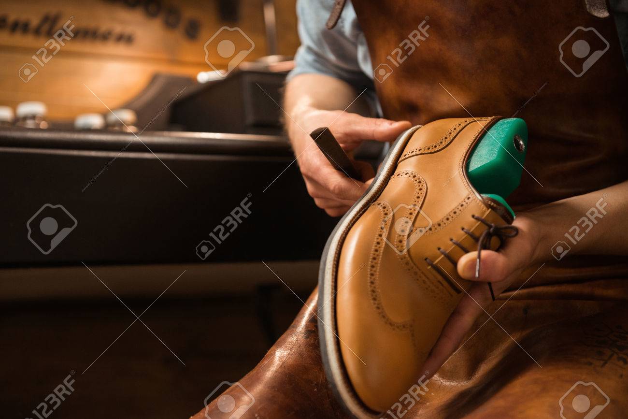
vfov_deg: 19.5
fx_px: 1221
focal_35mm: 70
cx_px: 314
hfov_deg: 28.8
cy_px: 210
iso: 1000
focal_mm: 70
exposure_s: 1/200
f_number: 3.5
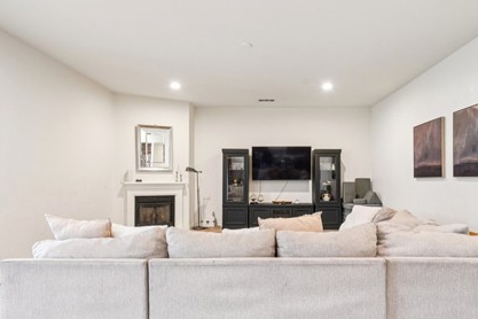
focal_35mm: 23
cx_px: 262
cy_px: 182
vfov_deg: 54.9
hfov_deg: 75.9
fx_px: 305
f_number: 8
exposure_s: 1/2.5
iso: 400
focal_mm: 15
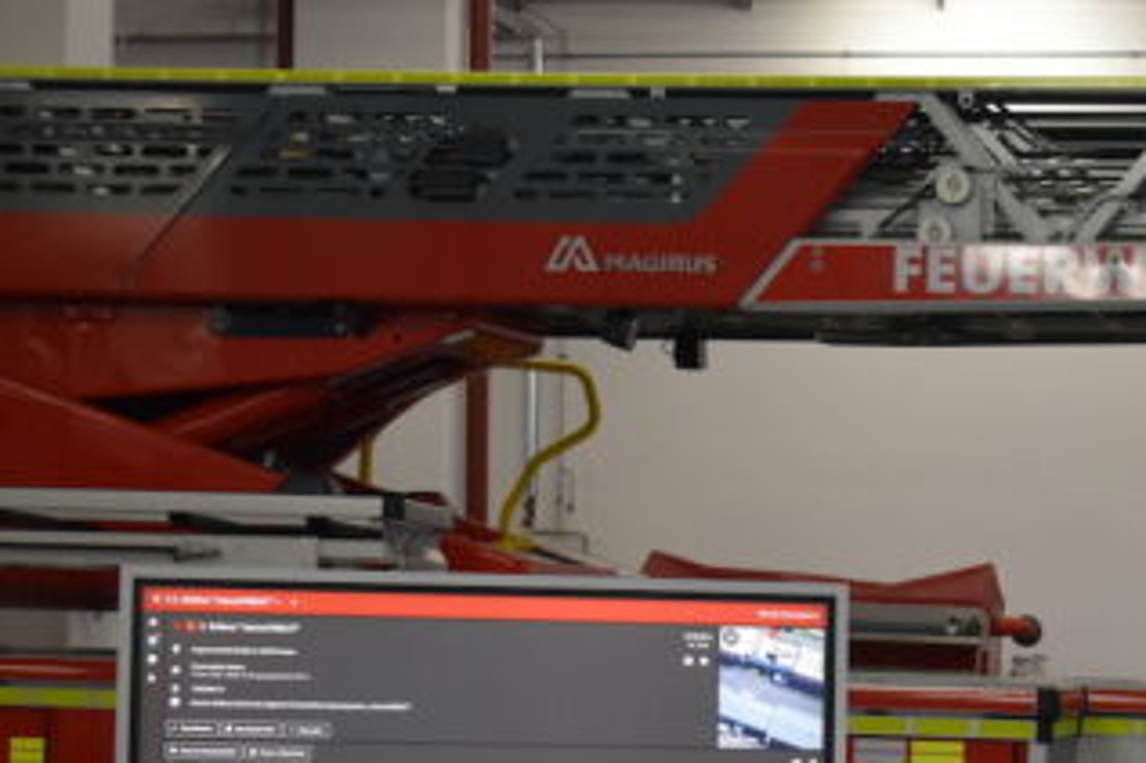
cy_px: 694
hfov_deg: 18.1
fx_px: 3468
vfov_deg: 12.5
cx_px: 1273
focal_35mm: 109
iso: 1250
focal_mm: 30
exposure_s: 1/60
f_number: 4.2
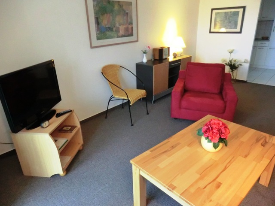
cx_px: 138
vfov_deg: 56.8
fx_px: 191
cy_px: 103
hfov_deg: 71.6
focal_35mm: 24
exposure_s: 1/30
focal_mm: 4.3
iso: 800
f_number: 3.2
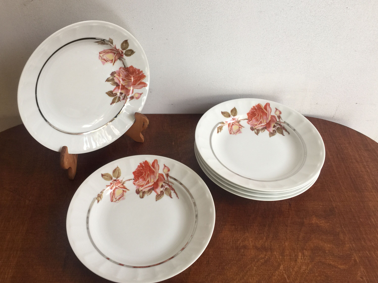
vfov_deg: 45.4
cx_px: 180
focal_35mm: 31
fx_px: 339
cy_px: 139
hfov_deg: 58.3
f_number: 2.2
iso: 32
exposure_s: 1/33
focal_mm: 4.15
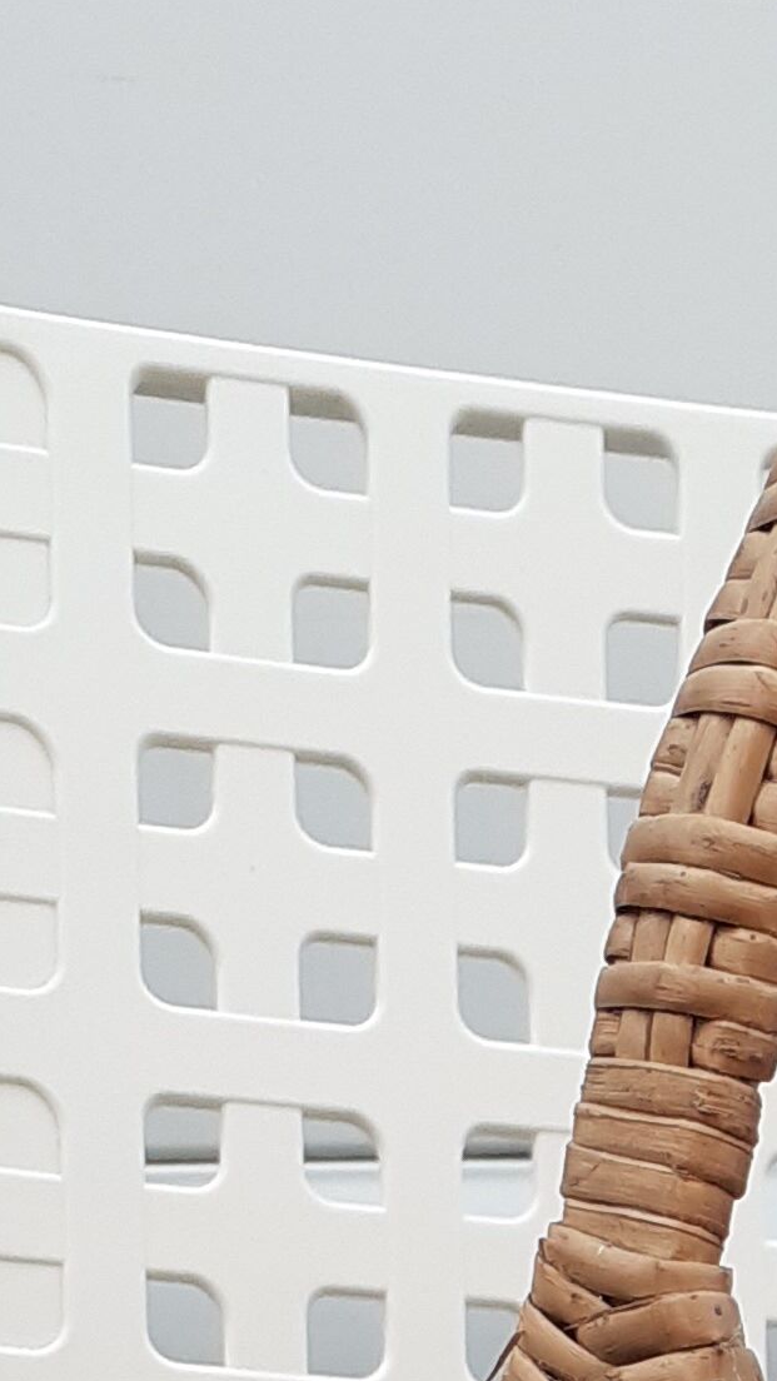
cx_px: 1415
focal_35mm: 110
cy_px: 2044
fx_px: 4029
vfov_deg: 17.6
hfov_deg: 10.4
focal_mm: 3.6
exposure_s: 1/744
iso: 40
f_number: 1.9
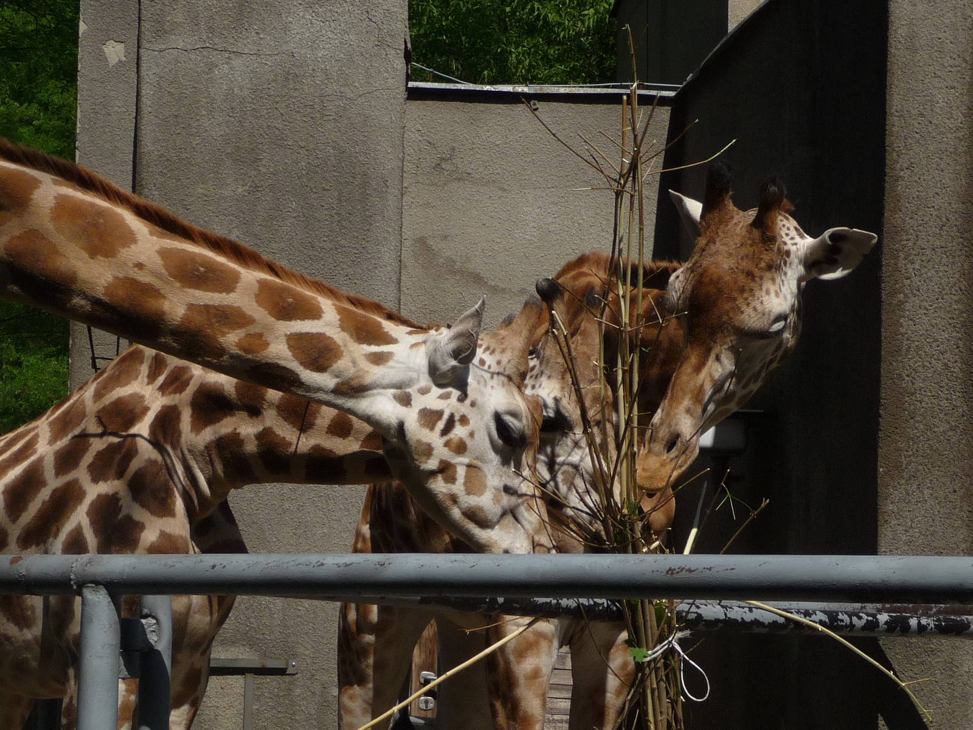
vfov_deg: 13.2
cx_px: 486
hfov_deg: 17.6
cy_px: 365
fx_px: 3148
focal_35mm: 112
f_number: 4.5
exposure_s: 1/1300
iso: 100
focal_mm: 11.3
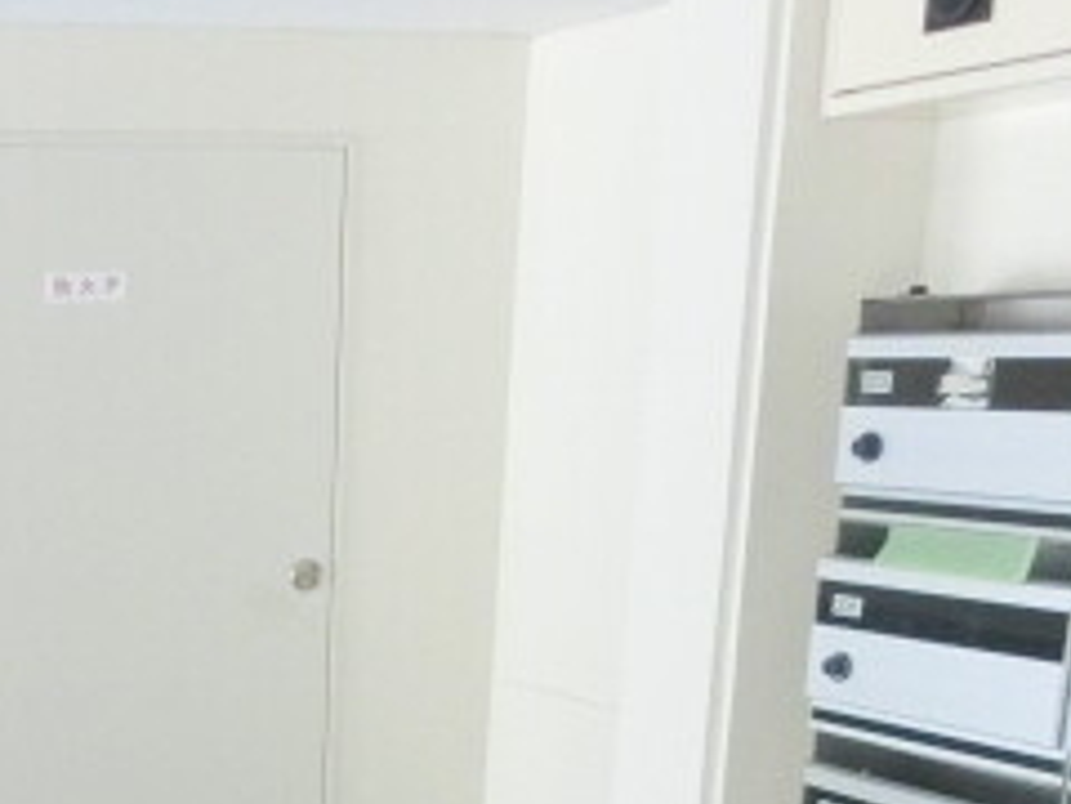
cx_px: -80
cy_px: 983
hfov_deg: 27.9
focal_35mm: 64
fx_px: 1980
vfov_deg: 21.2
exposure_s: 1/100
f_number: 3
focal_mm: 4.24
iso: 800
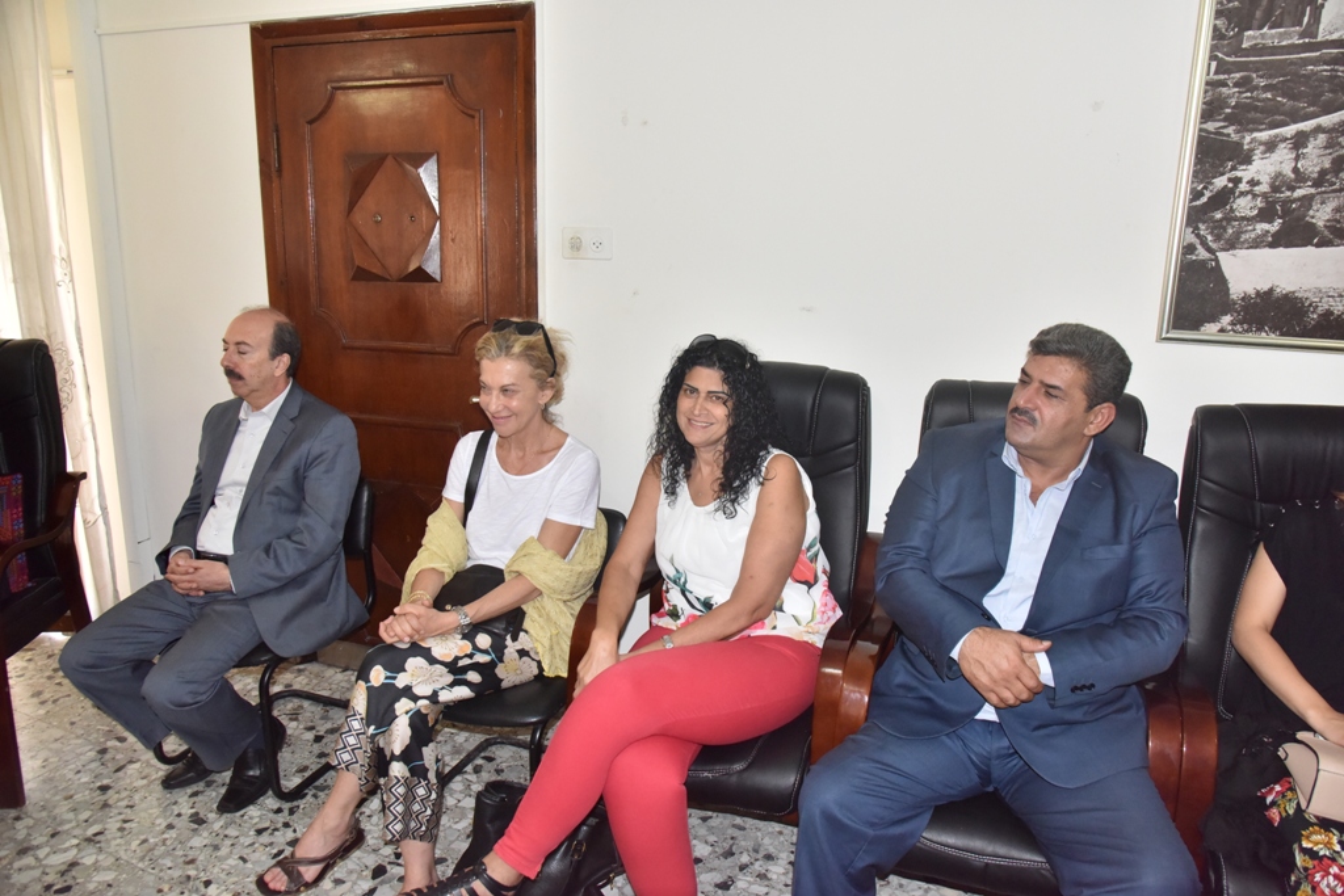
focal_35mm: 24
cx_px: 672
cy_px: 448
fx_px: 896
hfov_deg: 73.7
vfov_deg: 53.1
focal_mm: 24
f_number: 6.3
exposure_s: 1/160
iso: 2500
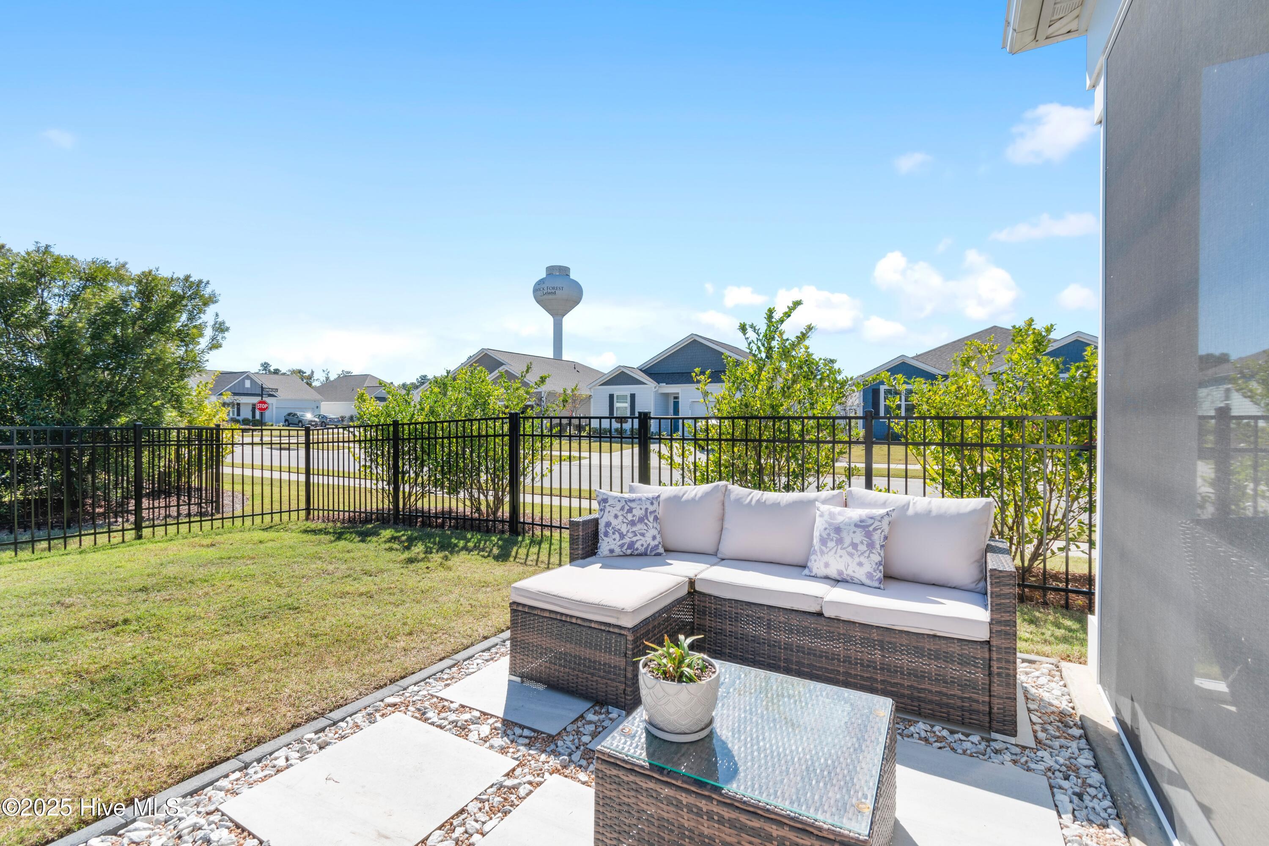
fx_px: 529
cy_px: 423
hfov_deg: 100.4
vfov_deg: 77.3
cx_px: 634
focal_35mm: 15
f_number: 6.3
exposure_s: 1/160
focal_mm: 10
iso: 100
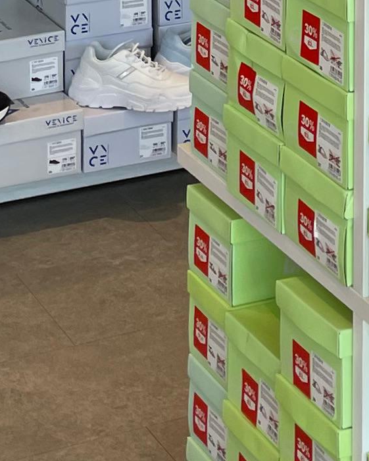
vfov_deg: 11.7
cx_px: 277
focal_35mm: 146
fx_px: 1993
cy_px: -485
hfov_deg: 10.6
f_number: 1.6
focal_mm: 4.2
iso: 32
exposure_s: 1/190
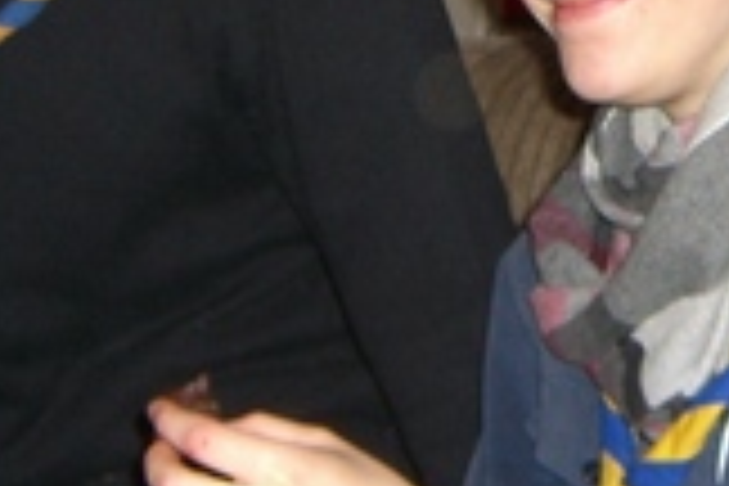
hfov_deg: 13.9
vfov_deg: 9.3
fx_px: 2956
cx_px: 670
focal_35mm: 146
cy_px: -112
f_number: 2.8
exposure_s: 1/60
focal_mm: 7.9
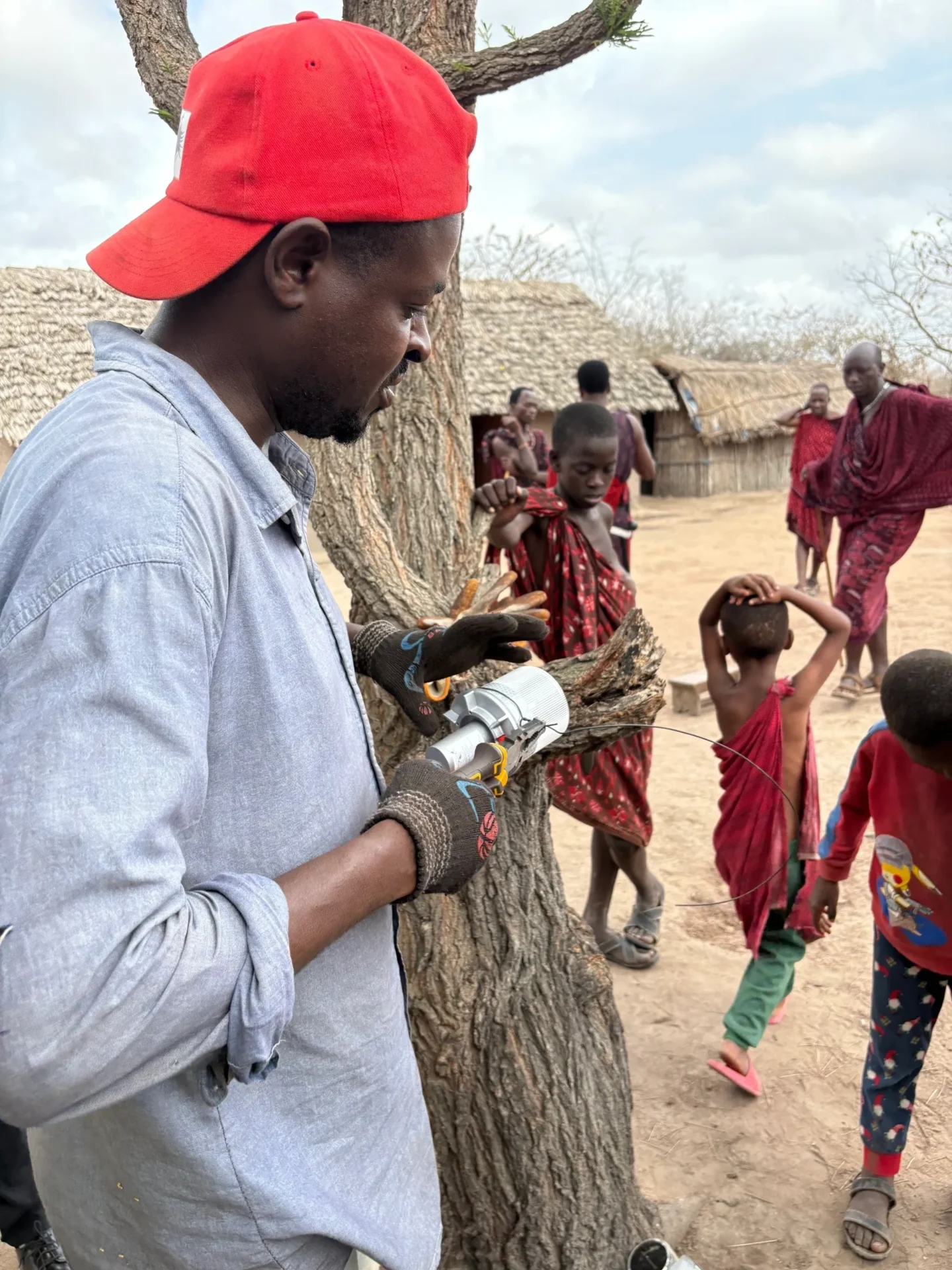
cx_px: 476
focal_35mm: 26
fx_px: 953
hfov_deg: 53.1
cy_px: 635
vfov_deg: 67.3
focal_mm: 5.96
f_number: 1.6
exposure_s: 1/1048
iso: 64
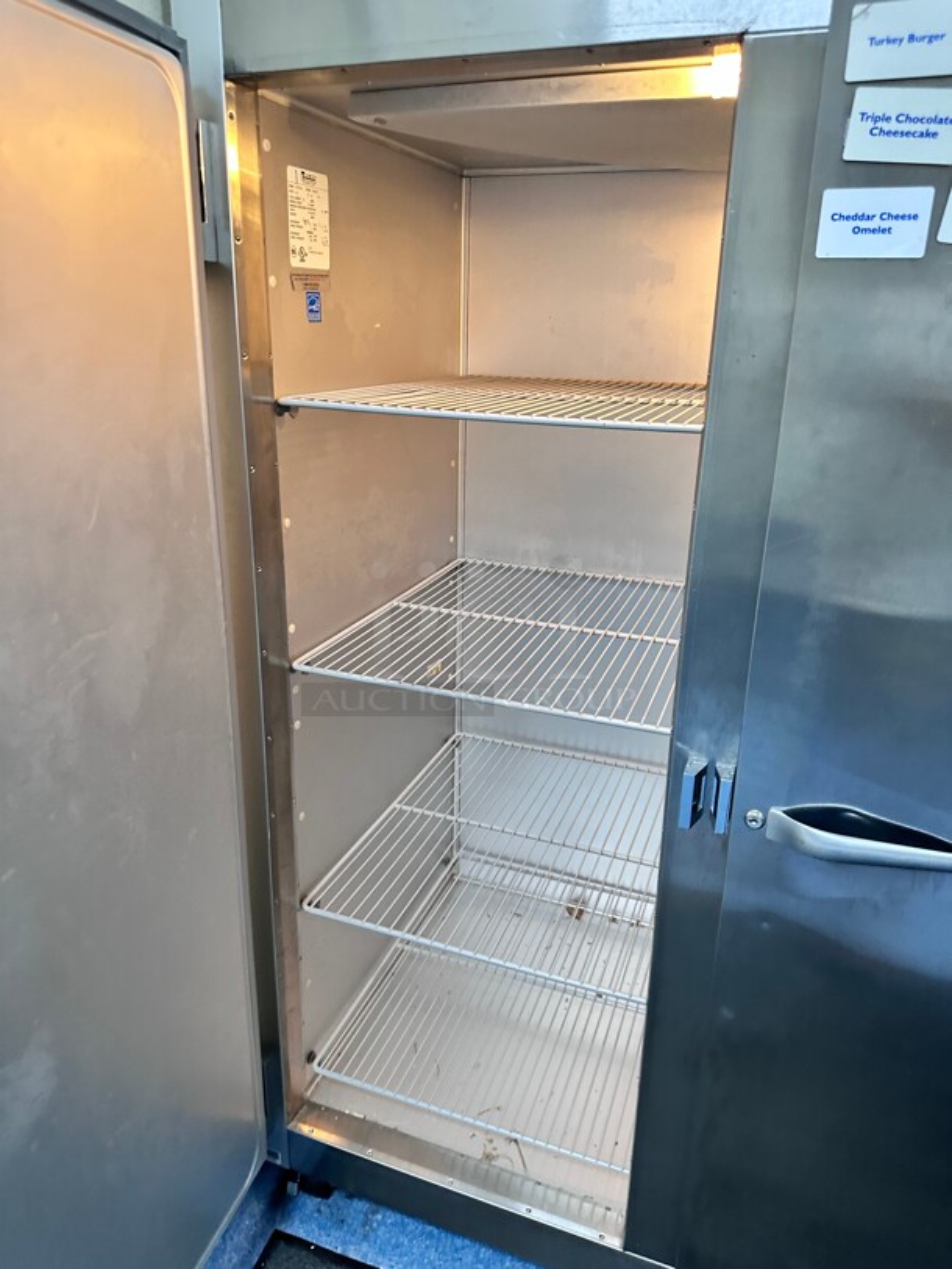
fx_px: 880
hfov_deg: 56.8
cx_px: 476
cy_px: 634
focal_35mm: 24
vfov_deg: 71.6
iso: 400
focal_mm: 6.86
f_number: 1.78
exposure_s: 1/60
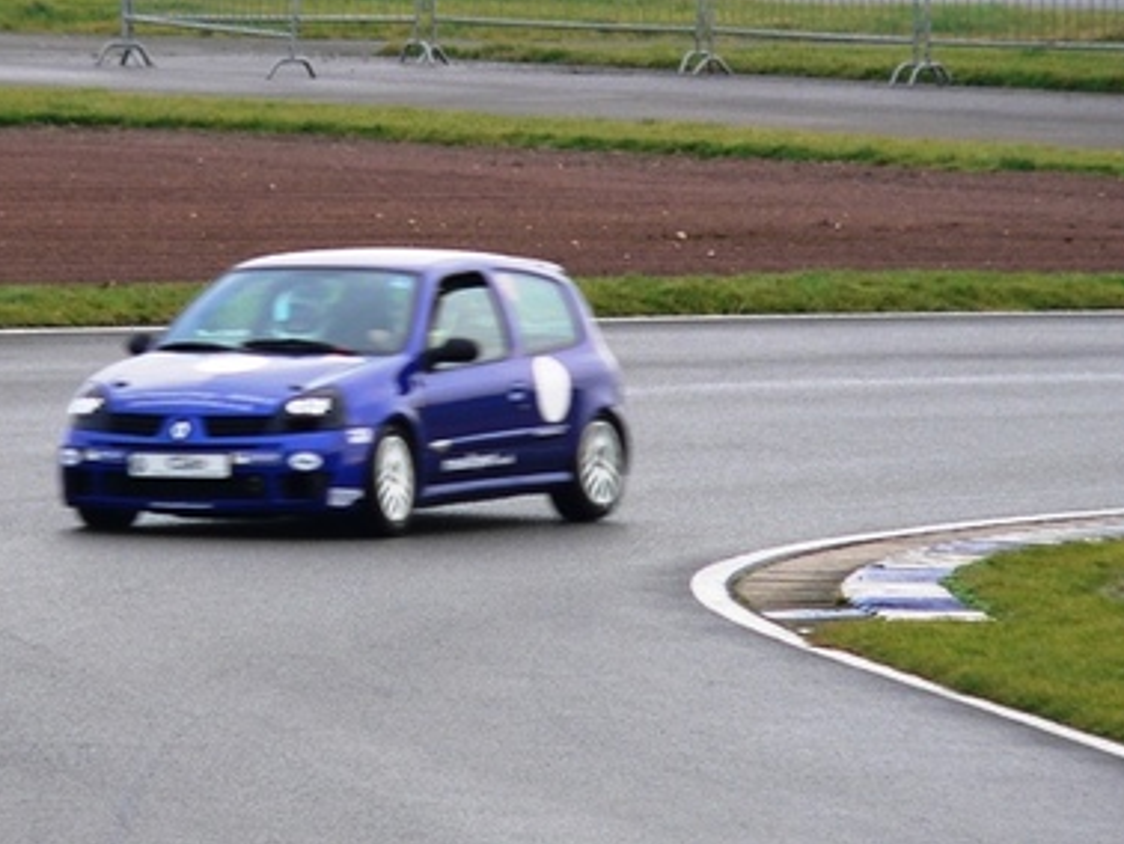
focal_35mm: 731
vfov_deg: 2.0
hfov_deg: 2.7
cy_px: 562
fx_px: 23751
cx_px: 360
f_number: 3.3
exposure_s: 1/125
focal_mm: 72
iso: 80
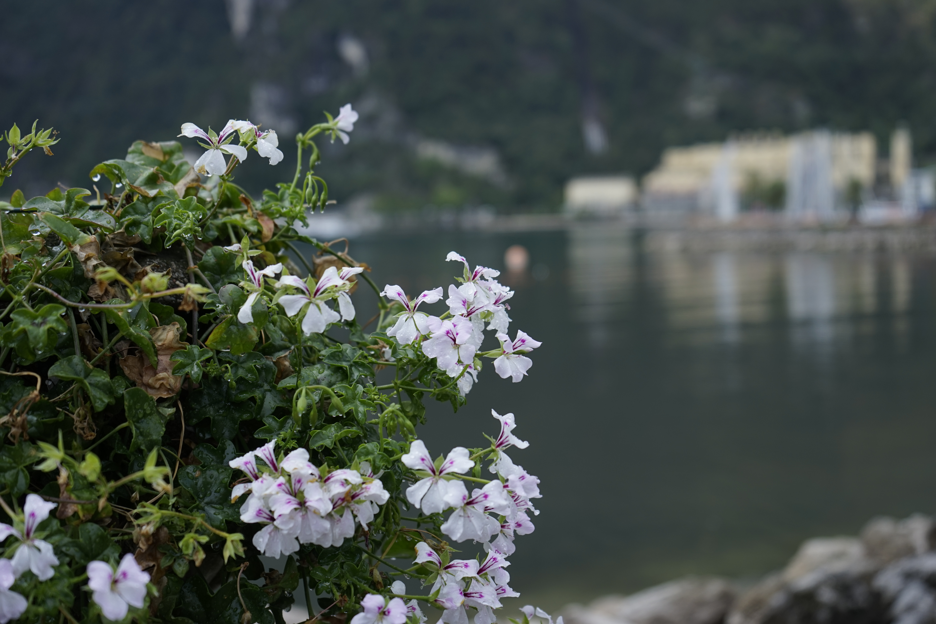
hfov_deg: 44.5
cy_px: 312
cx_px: 468
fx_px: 1144
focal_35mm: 44
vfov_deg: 30.5
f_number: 4.5
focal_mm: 44
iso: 100
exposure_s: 1/500
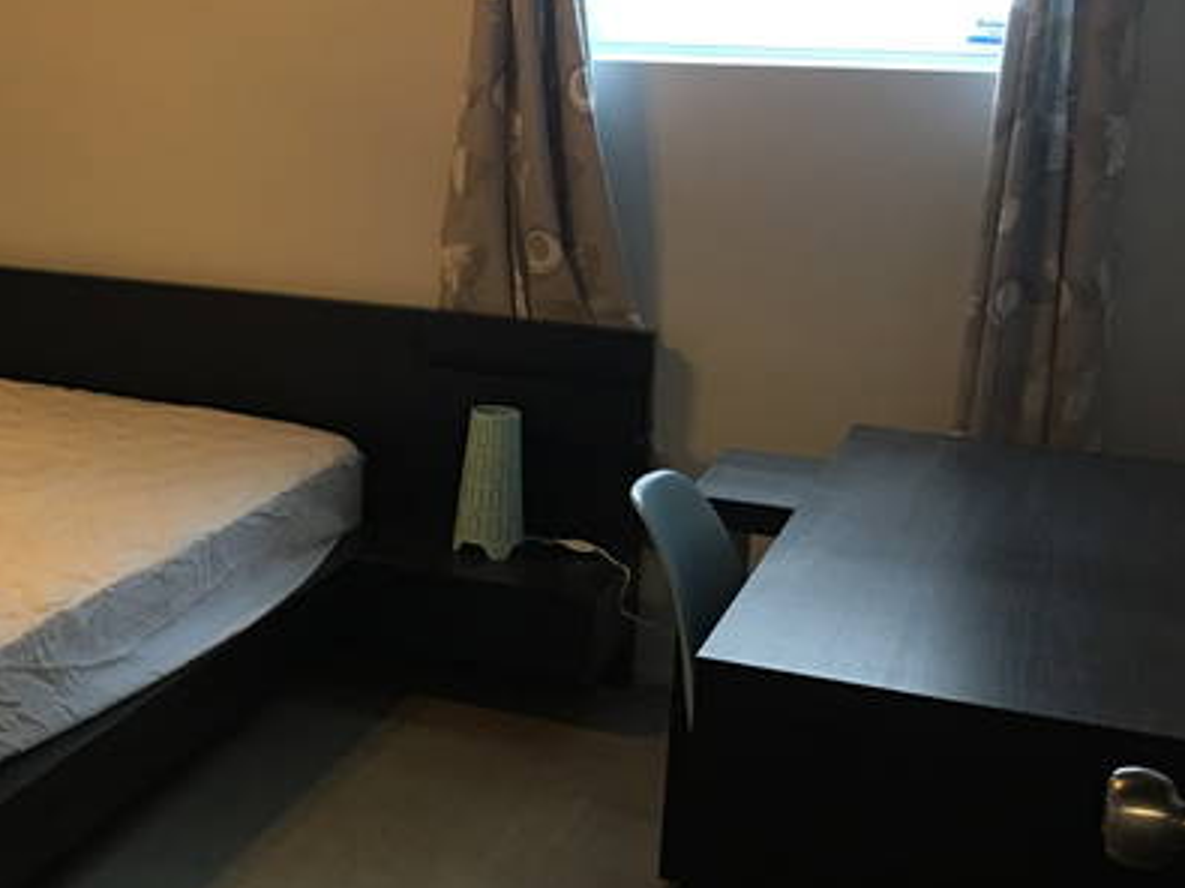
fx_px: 1985
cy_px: 300
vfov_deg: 25.1
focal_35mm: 58
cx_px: 78
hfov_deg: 31.4
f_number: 2.2
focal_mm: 4.15
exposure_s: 1/15
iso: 80
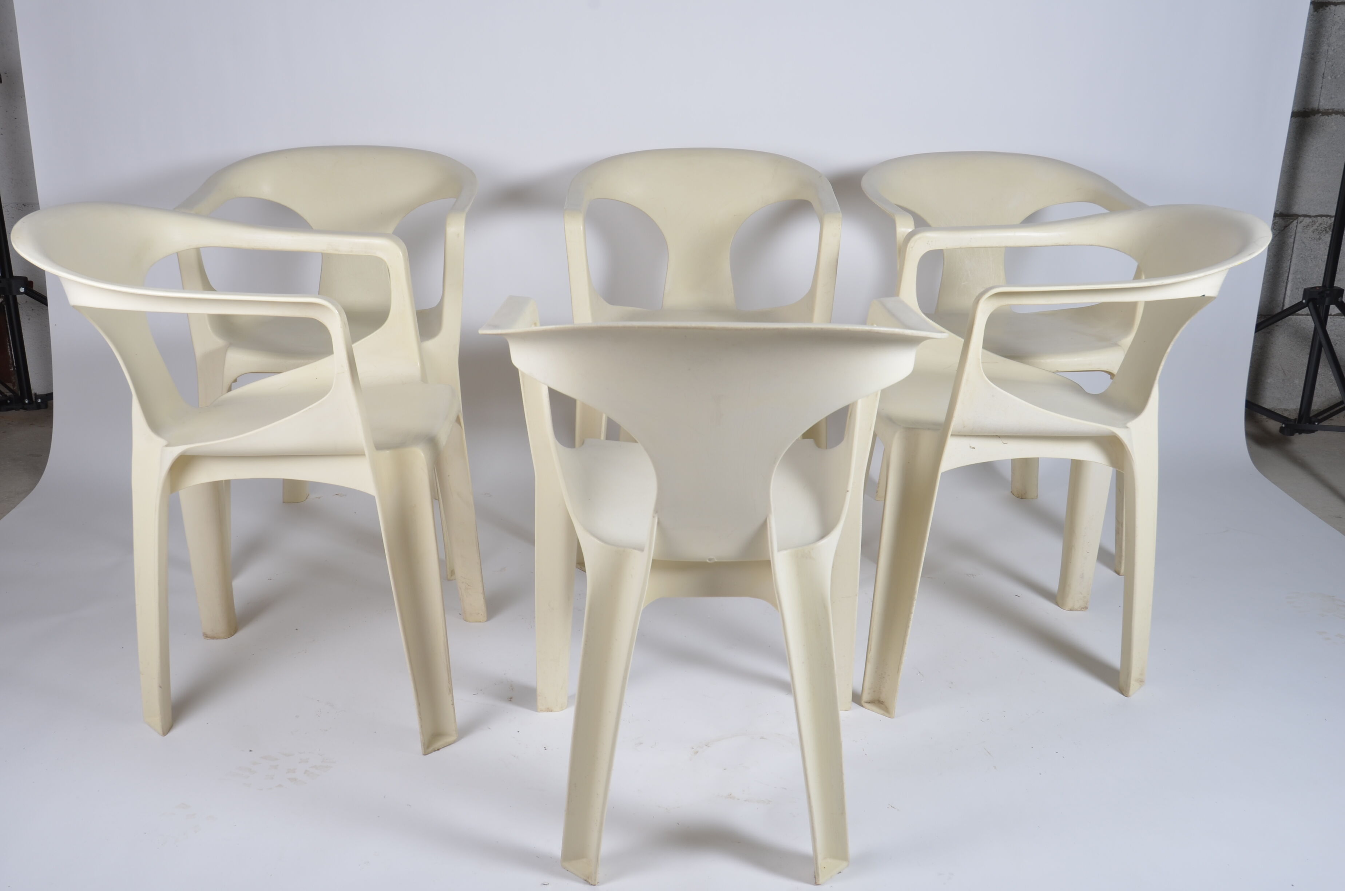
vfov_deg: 36.7
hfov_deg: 53.2
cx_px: 672
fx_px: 1342
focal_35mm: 36
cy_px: 446
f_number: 11
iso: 100
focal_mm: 24
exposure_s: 1/125
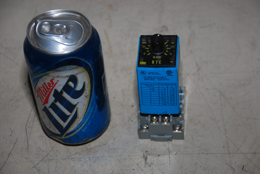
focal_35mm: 120
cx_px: 130
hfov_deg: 17.0
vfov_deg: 11.5
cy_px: 87
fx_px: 868
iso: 200
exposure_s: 1/60
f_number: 5.6
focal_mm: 80
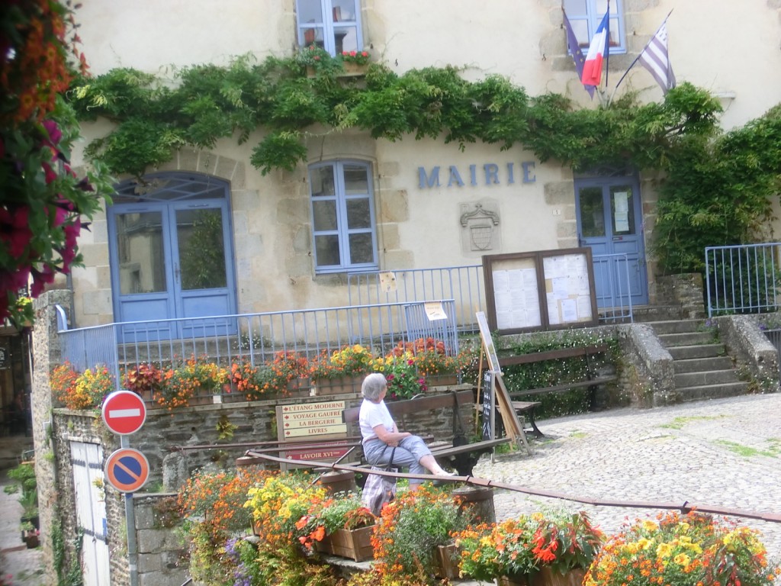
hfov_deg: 20.4
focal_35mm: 96
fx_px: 2166
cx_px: 390
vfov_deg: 15.4
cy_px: 293
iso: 80
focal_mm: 17.06
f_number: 5.3
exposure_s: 1/200
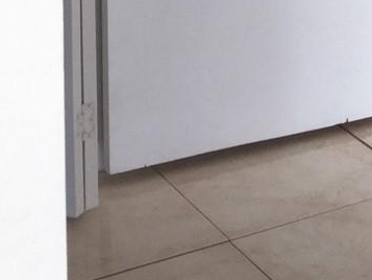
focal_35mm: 139
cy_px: -254
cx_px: 577
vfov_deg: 10.0
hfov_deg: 13.3
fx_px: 1494
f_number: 2.4
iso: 25
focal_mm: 3.3
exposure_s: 1/60
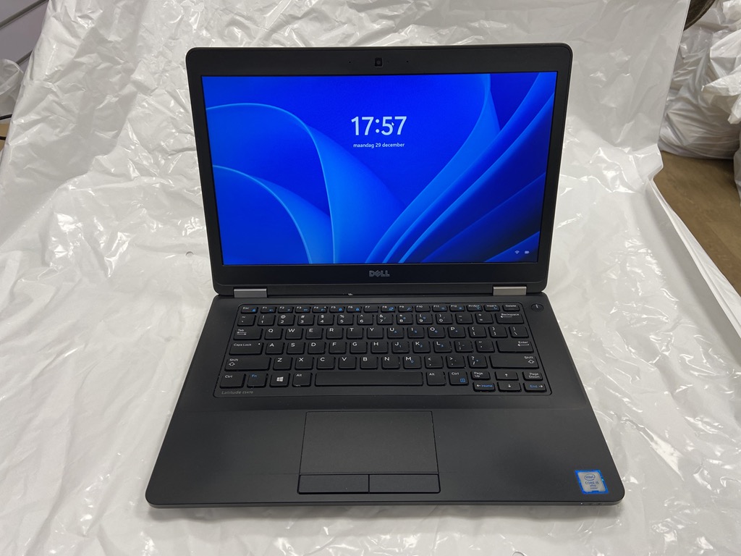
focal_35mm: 26
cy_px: 278
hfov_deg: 67.3
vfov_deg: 53.1
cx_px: 370
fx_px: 557
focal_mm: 4.25
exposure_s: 1/112
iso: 80
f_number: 1.8
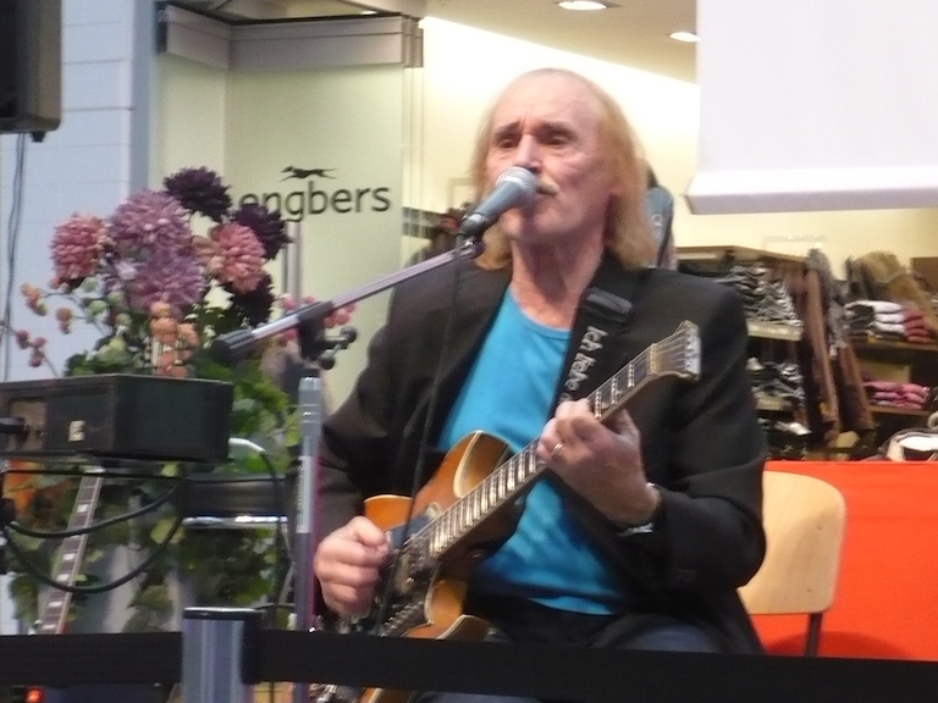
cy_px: 352
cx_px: 469
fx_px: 3902
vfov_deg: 10.3
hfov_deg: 13.7
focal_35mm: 144
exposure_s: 1/30
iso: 400
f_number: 5
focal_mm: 17.4
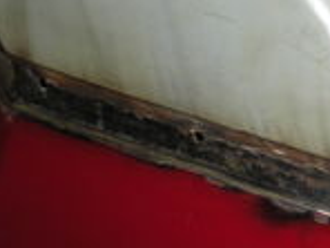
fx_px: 1563
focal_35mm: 164
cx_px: 493
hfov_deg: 11.6
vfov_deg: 9.0
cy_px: 69
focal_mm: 6.3
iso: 64
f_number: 3.1
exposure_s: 1/60
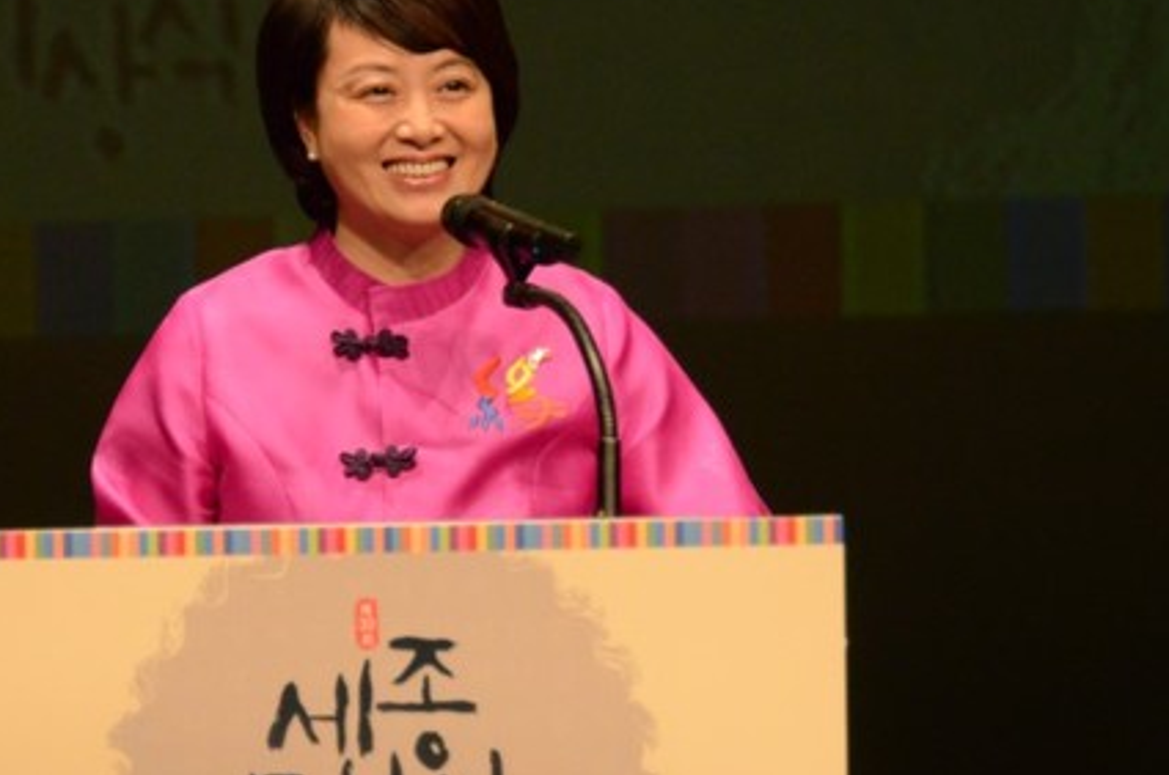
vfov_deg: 3.4
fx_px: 13034
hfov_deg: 5.1
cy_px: 415
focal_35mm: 402
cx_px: 415
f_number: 5.6
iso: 4500
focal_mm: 190
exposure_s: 1/640
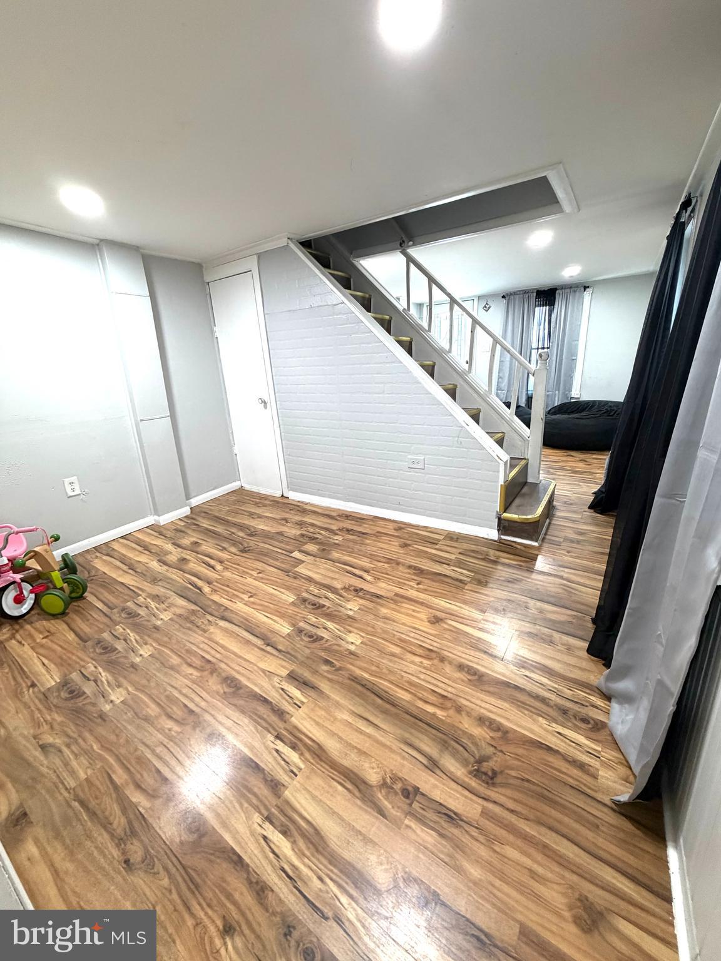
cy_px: 480
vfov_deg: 102.1
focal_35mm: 14
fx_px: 389
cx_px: 360
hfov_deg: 85.7
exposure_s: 1/60
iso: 250
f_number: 2.2
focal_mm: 2.22
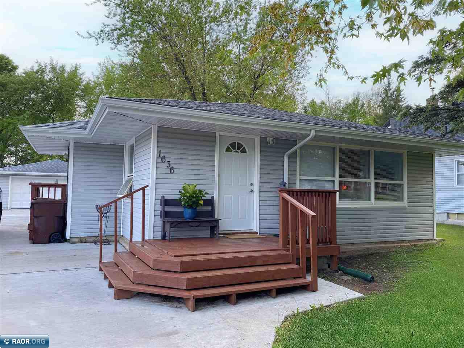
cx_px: 232
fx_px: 349
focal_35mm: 26
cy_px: 174
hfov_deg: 67.3
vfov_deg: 53.1
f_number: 1.8
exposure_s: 1/122
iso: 64
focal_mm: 4.25
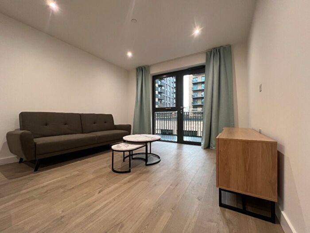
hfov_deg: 106.2
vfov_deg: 89.9
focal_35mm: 13
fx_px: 116
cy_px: 116
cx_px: 155
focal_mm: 1.57
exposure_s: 1/100
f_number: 1.8
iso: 250
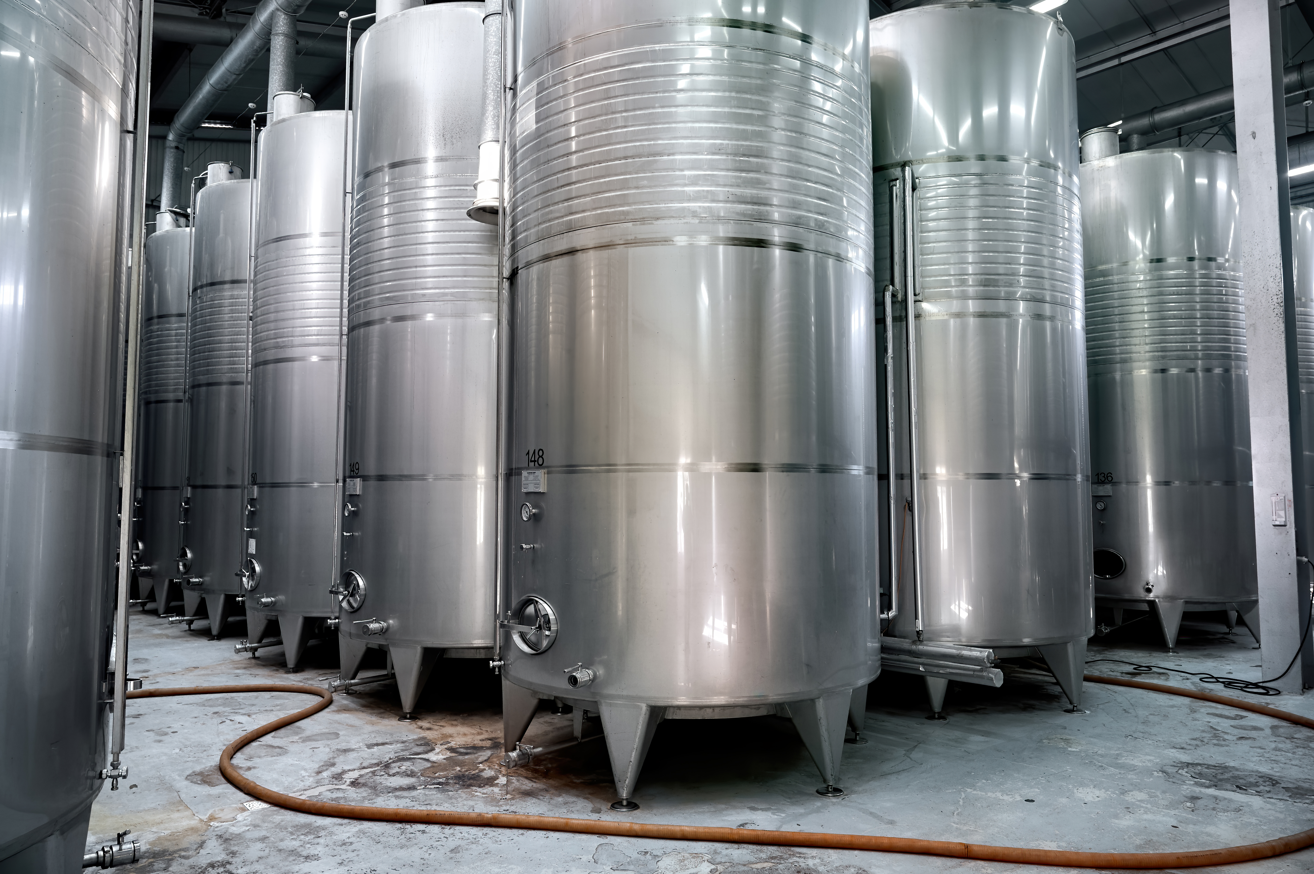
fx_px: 875
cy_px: 437
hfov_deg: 73.8
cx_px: 657
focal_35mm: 24
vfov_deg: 53.1
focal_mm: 24
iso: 500
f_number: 5
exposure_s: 1/30
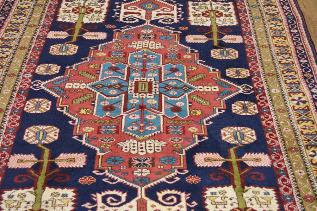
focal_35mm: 52
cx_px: 158
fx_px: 462
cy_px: 106
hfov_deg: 37.9
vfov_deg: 25.8
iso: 800
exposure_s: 1/30
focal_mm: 35
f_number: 5
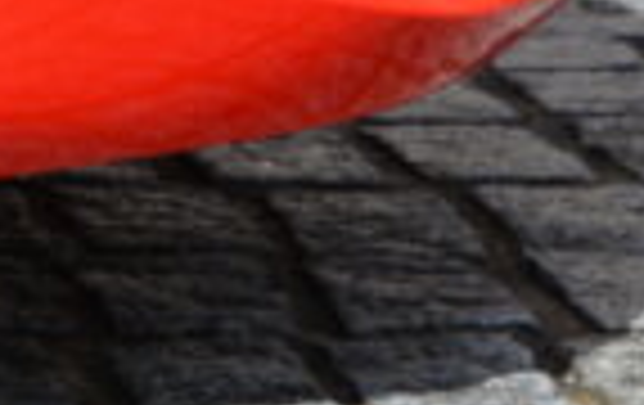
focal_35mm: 415
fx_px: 7298
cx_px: -851
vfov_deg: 3.1
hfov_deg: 4.9
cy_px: -637
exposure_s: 1/320
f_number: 9
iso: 100
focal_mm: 38
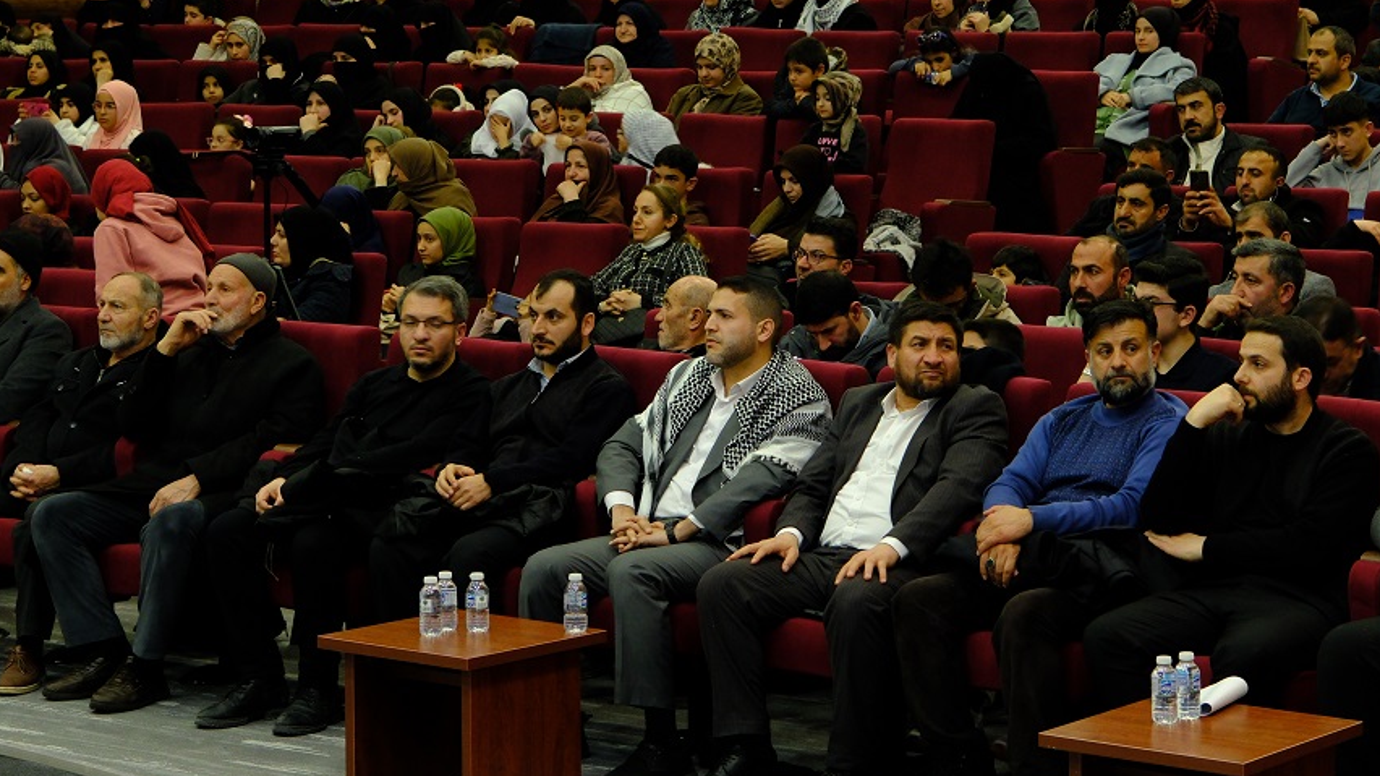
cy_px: 186
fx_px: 3439
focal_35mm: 94
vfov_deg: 12.8
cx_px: 739
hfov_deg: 22.7
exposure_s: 1/20
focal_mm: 37.6
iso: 1250
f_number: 4
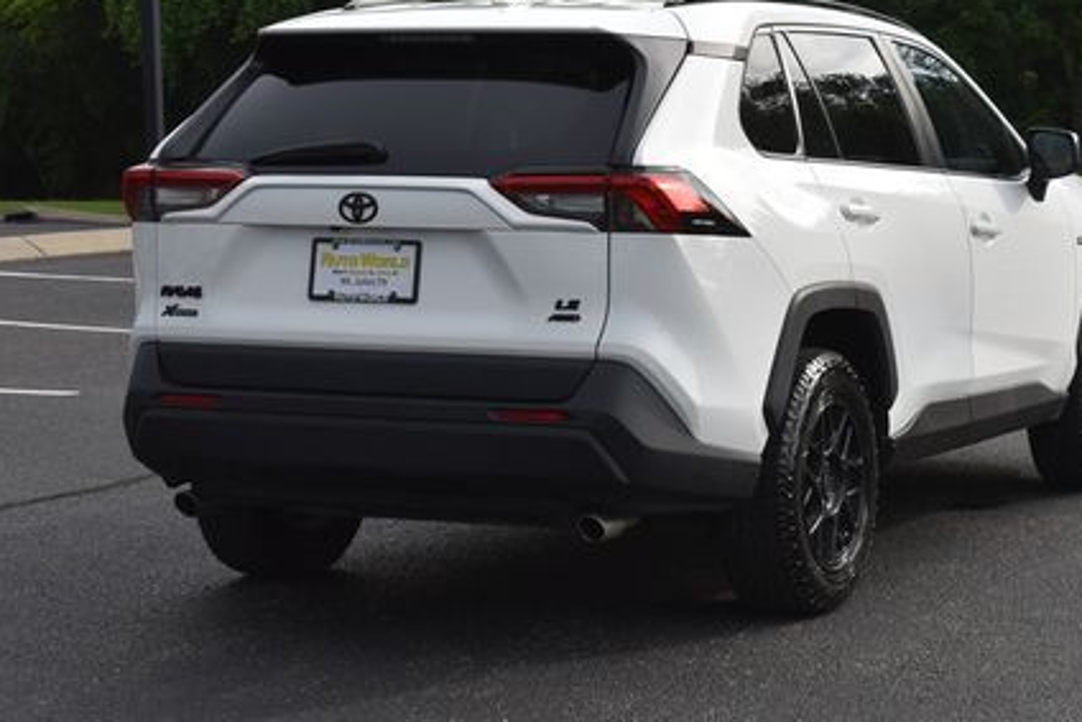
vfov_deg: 14.4
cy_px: 246
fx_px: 2856
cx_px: 814
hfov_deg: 21.3
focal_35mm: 95
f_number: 8
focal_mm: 42
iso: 180
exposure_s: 1/250
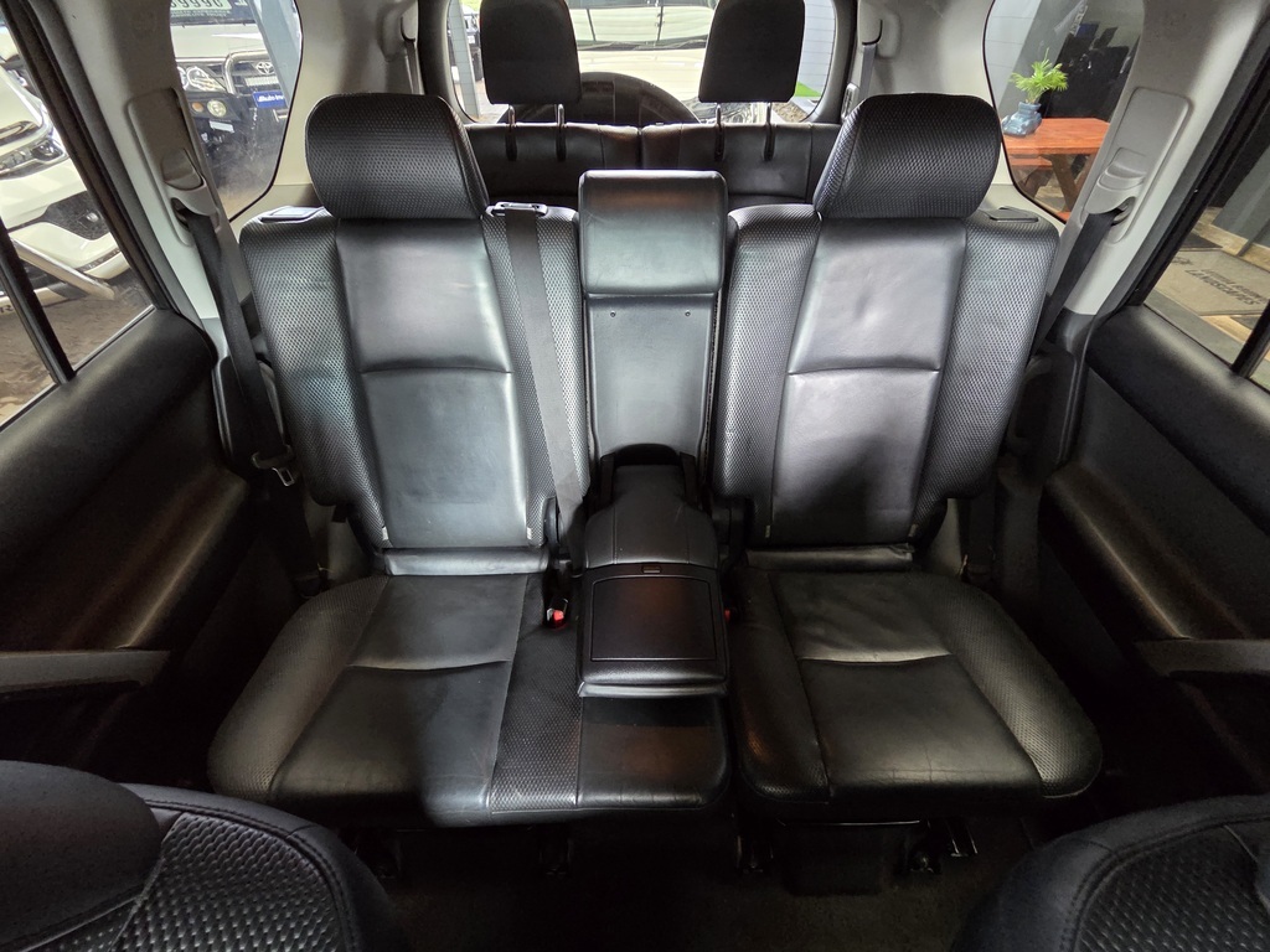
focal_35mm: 13
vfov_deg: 89.9
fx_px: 477
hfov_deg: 106.2
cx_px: 635
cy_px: 476
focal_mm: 2.2
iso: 1250
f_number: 2.2
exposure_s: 1/50
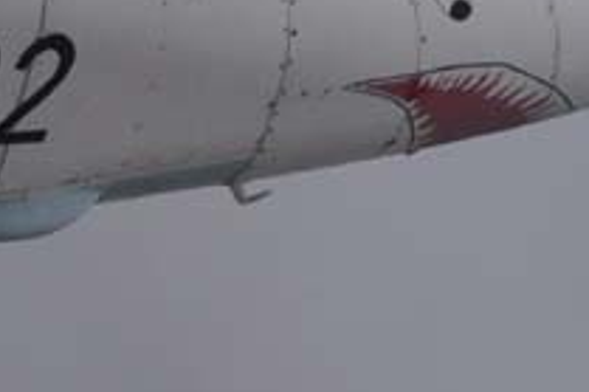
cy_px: 34
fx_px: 7976
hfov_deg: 4.2
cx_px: -104
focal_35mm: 488
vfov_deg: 2.8
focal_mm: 85
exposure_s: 1/250
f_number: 8
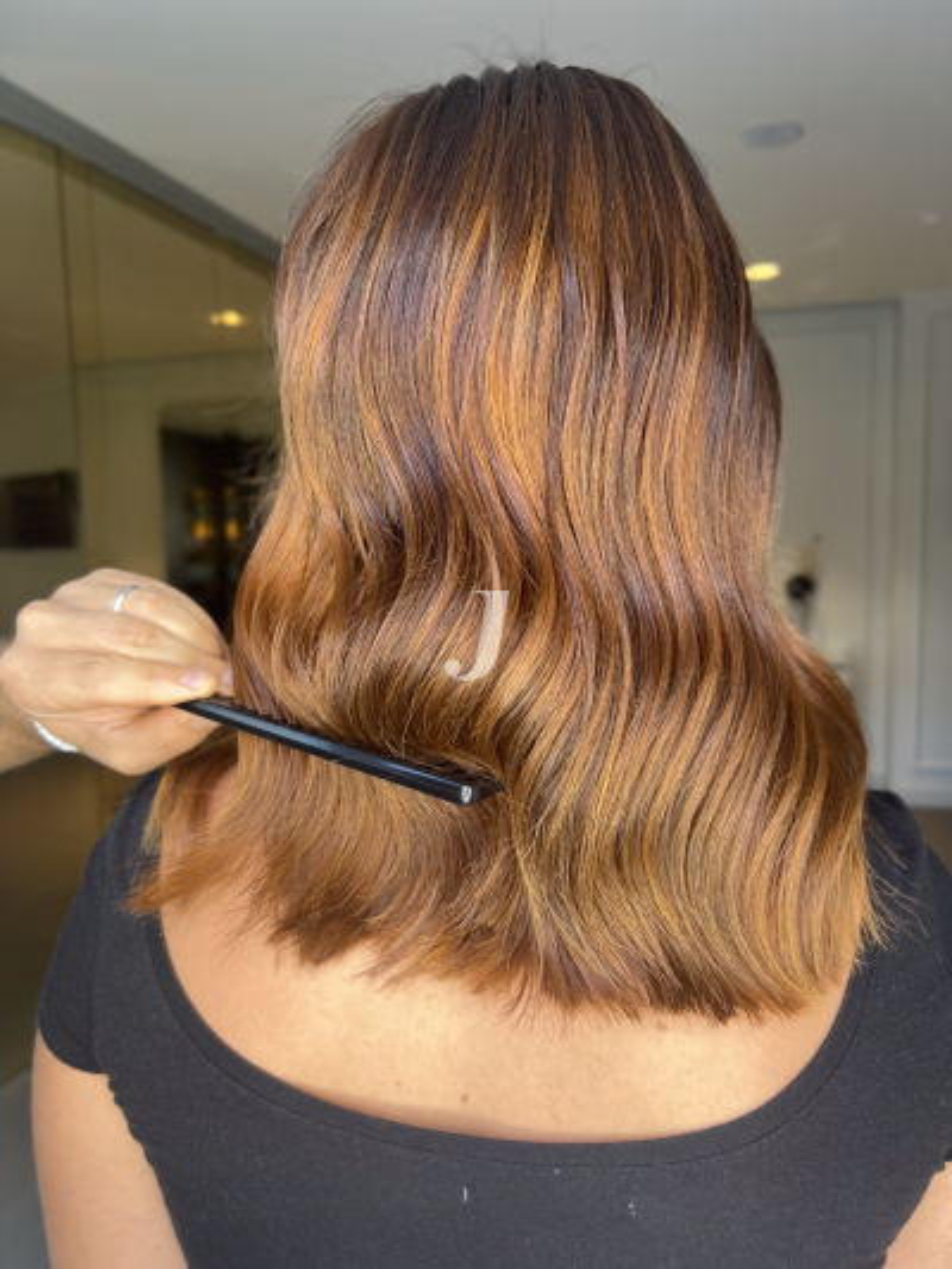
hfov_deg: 53.1
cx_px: 476
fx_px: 953
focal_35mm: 26
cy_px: 634
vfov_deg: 67.3
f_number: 1.5
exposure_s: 1/121
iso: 64
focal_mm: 5.7
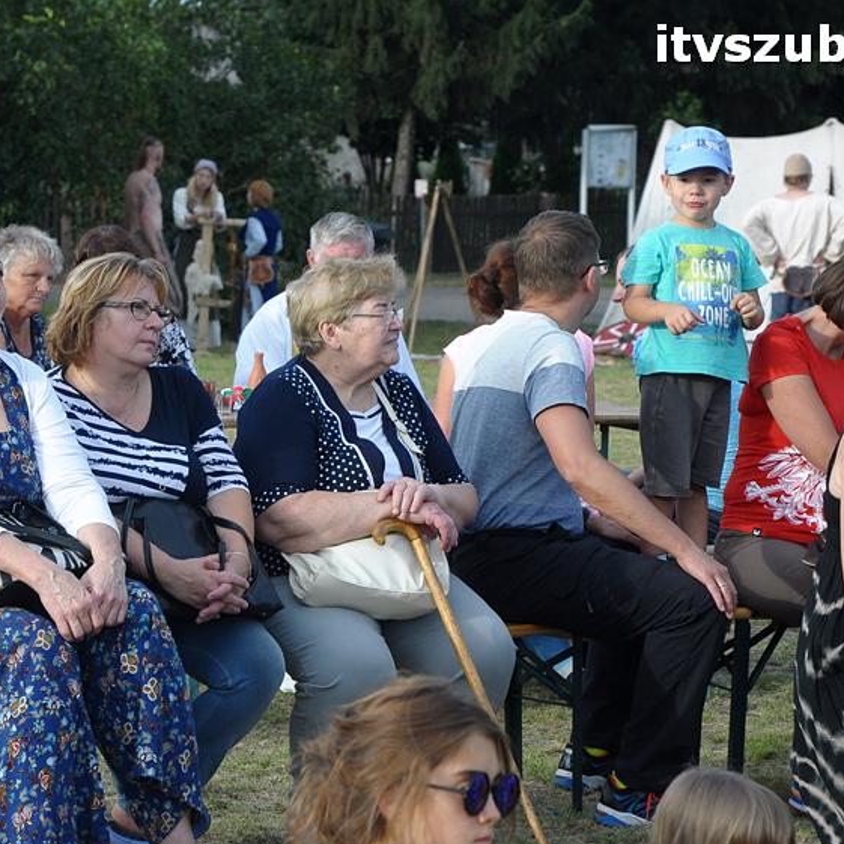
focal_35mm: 135
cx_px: 355
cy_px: 424
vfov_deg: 12.9
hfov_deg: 12.9
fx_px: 3724
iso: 800
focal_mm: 70
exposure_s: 1/800
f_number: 7.1
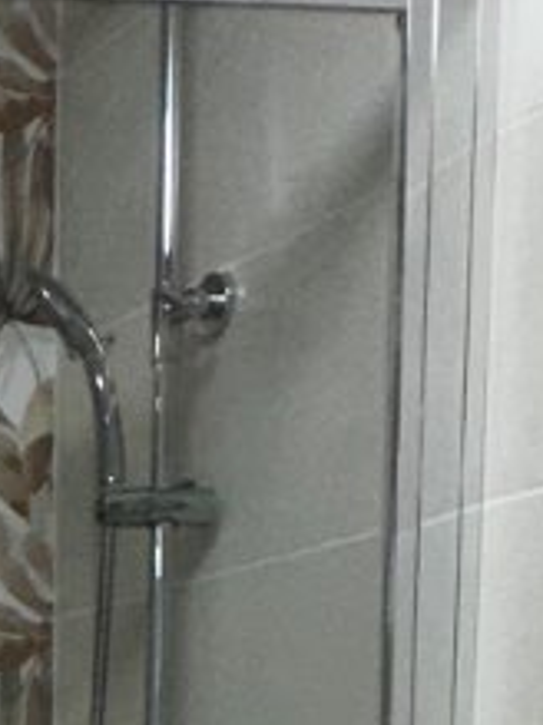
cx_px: -492
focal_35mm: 96
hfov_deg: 13.5
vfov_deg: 17.5
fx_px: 2010
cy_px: 1208
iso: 64
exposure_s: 1/122
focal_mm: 2.22
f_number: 2.2
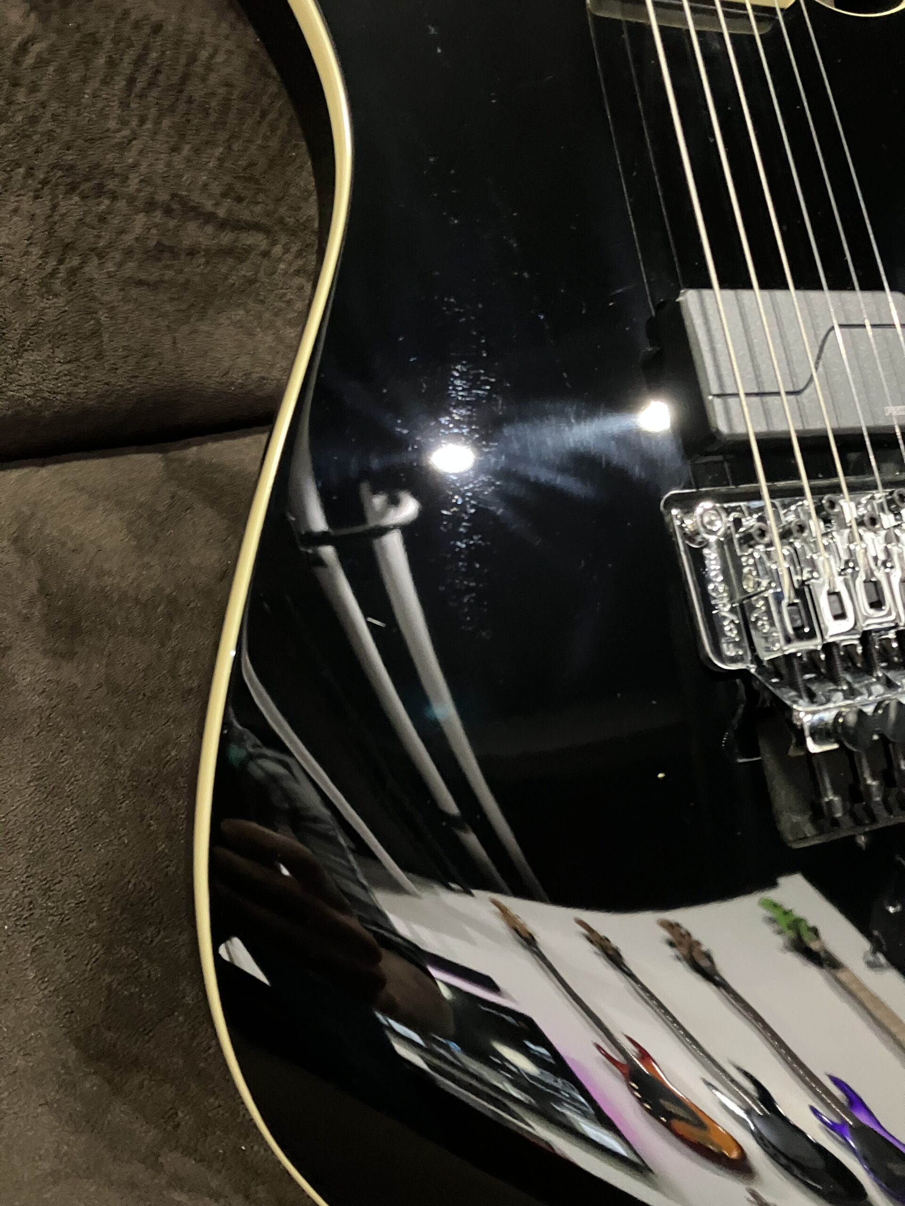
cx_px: 452
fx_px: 976
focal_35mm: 28
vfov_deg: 63.4
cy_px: 603
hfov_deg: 49.7
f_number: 1.8
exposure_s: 1/17
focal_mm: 3.99
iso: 640
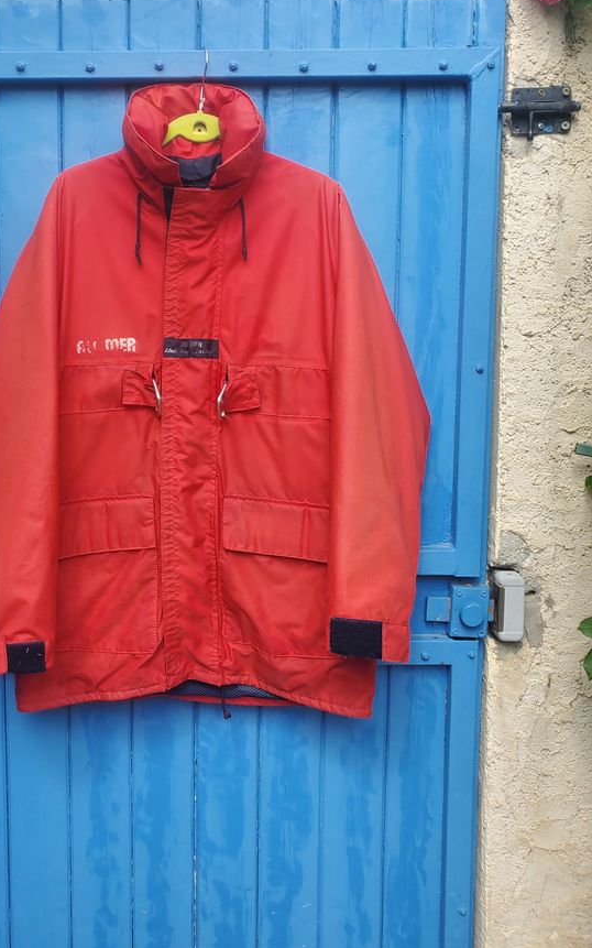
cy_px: 446
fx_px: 826
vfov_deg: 59.6
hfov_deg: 39.0
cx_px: 196
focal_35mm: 32
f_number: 2.4
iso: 50
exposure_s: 1/514
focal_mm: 4.3
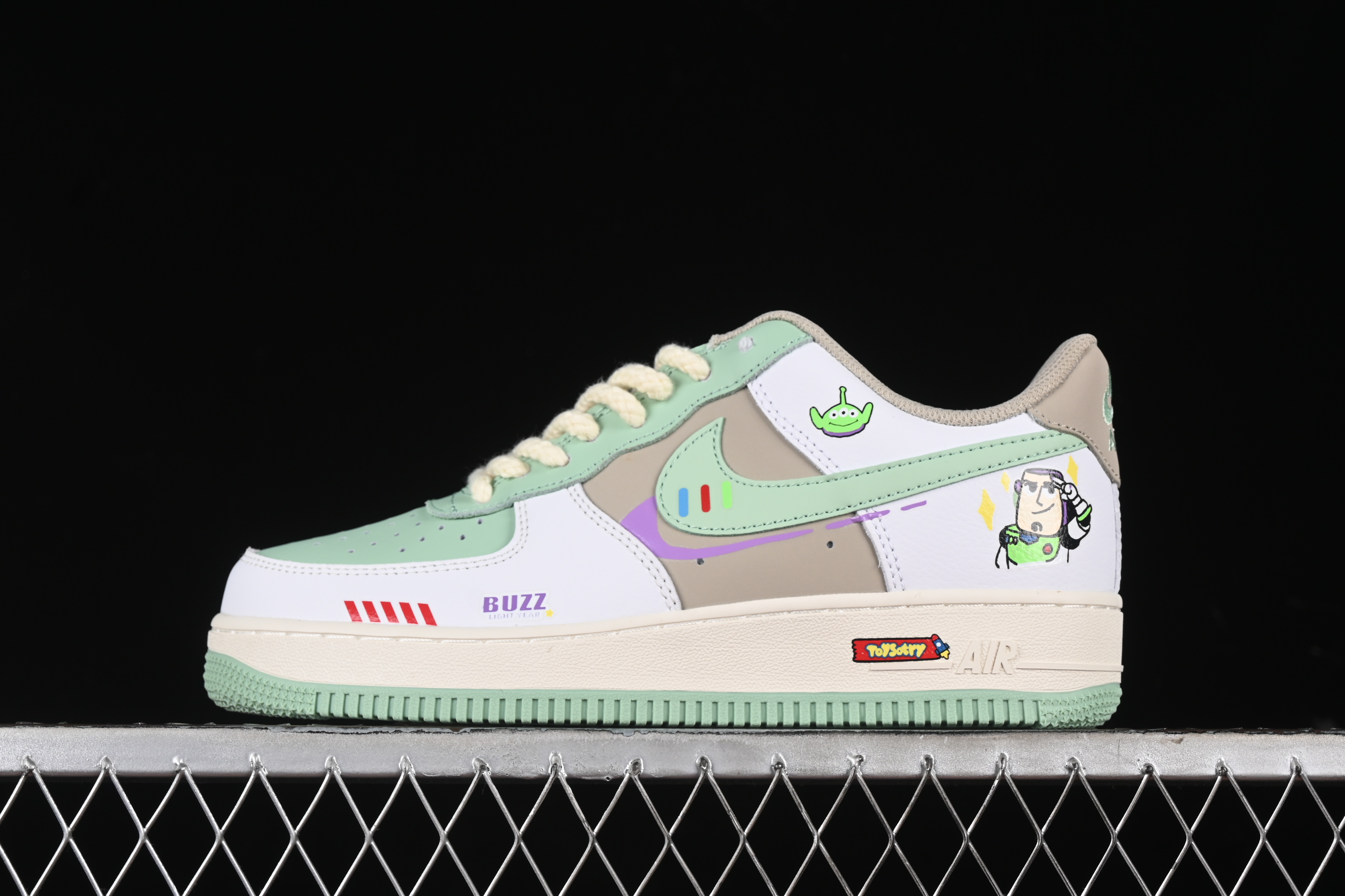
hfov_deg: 27.0
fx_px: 2802
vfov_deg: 18.2
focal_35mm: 75
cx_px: 672
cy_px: 448
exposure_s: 1/80
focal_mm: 50
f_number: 8
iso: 160
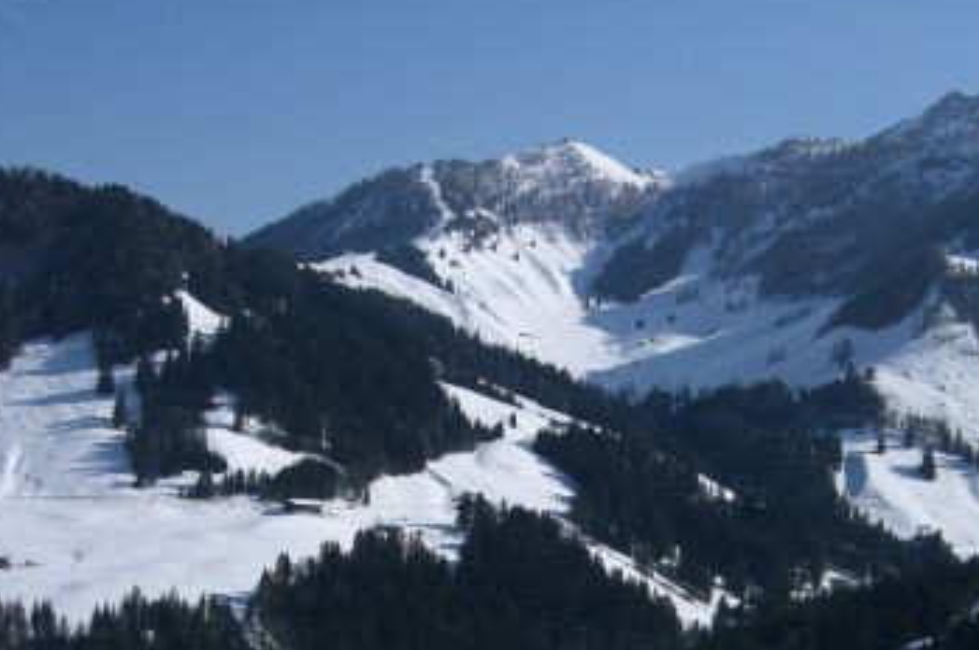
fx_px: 1847
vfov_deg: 19.7
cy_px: 566
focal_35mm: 68
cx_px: 508
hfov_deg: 29.7
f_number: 8
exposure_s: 1/500
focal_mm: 7.9
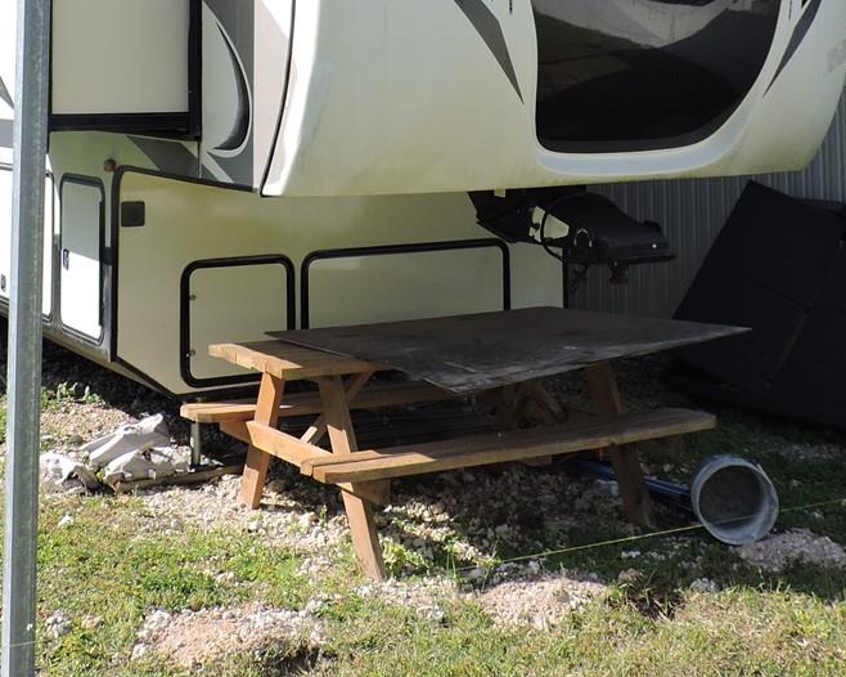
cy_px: 10
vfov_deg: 25.4
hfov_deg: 33.0
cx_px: 351
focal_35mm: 57
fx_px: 1427
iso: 100
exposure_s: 1/800
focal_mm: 4.3
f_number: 3
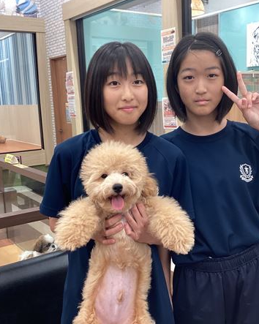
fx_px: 393
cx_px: 154
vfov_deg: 44.8
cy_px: 162
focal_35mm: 41
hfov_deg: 36.3
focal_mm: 3.3
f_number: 2.4
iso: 64
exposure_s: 1/50
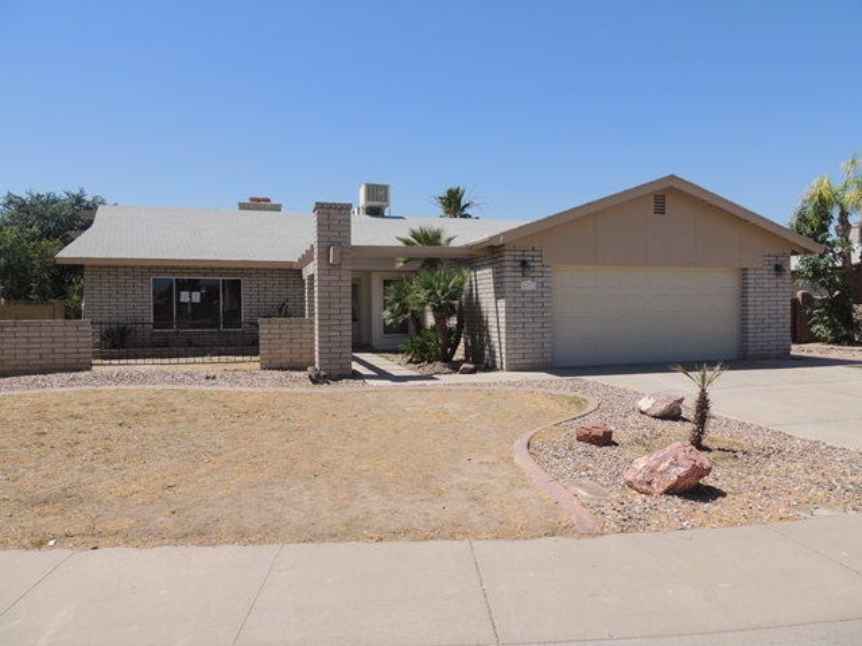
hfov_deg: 71.6
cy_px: 323
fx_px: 598
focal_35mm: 24
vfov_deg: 56.8
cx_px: 431
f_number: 3.3
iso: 100
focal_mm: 4.3
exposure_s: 1/1250
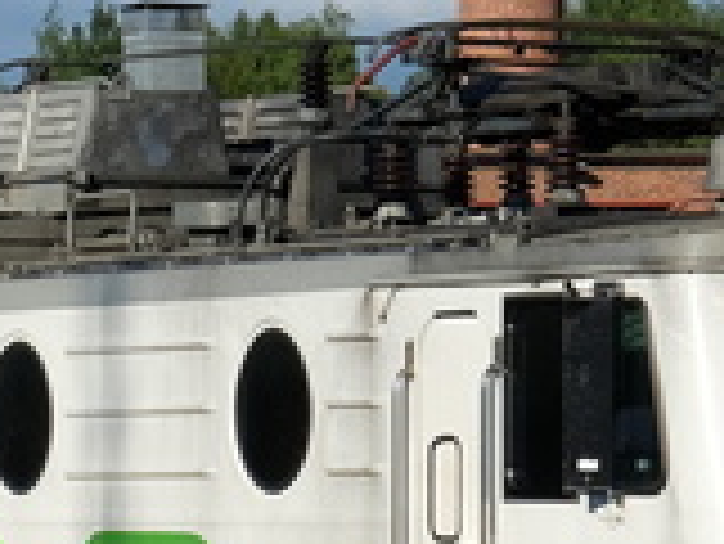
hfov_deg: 6.3
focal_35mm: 316
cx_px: 256
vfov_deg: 4.7
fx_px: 6614
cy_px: 647
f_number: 9
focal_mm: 44.4
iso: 200
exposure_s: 1/420
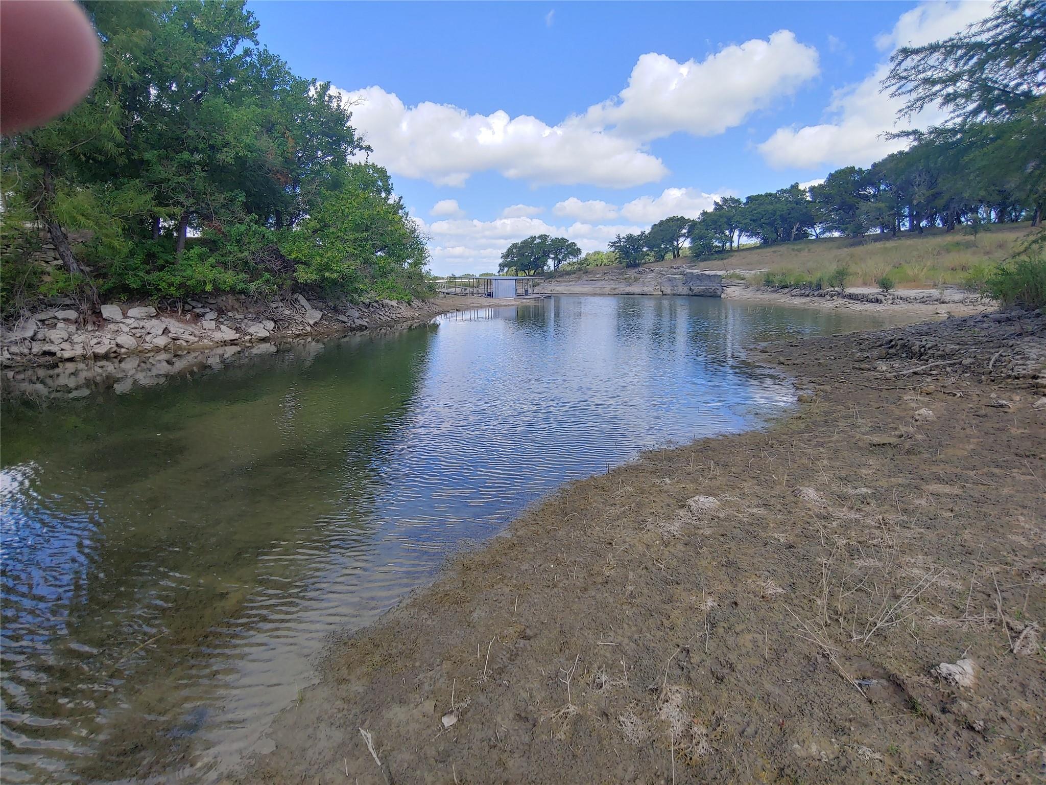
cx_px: 523
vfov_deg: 78.1
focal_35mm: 16
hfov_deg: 94.5
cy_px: 392
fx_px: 483
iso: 50
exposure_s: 1/699
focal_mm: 2.18
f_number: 1.9
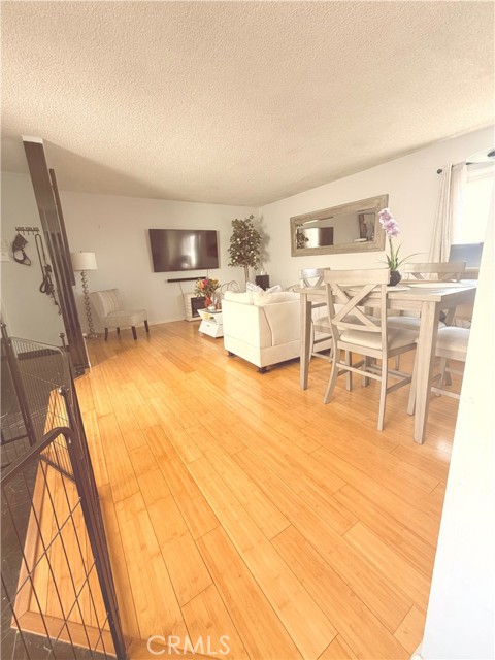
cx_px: 248
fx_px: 267
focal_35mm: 14
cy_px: 330
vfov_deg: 102.1
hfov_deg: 85.7
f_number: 2.2
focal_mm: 2.22
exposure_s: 1/121
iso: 160
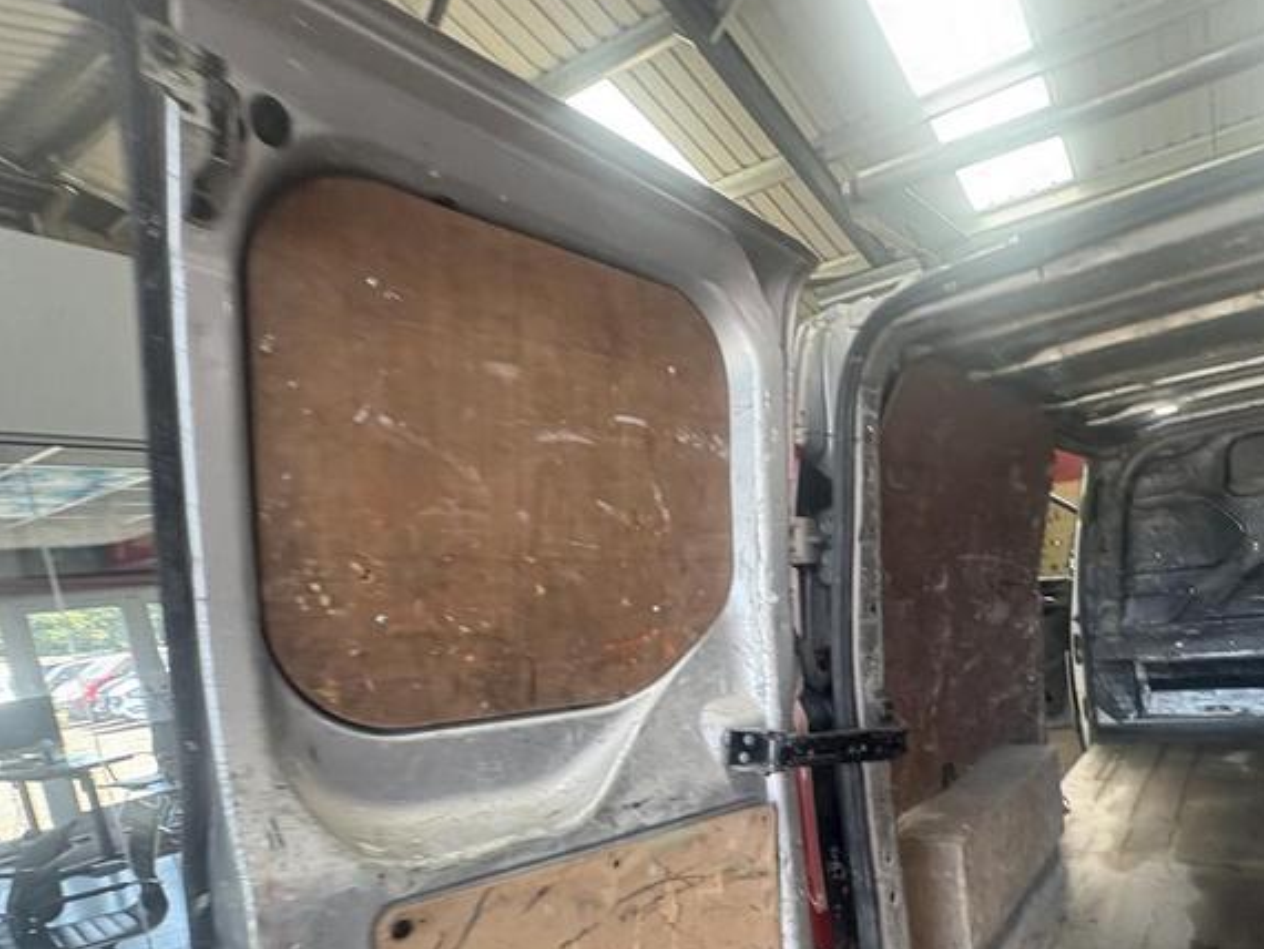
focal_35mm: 22
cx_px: 814
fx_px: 804
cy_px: 674
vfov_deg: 58.9
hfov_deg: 74.6
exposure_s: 1/99
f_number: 2.2
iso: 160
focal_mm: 2.22
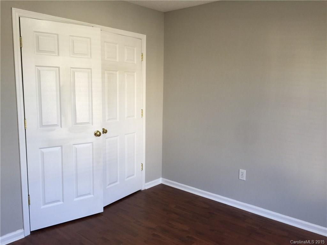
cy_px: 122
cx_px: 164
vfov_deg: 48.2
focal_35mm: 29
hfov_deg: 61.7
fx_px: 274
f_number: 2.2
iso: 50
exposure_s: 1/30
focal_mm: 4.15
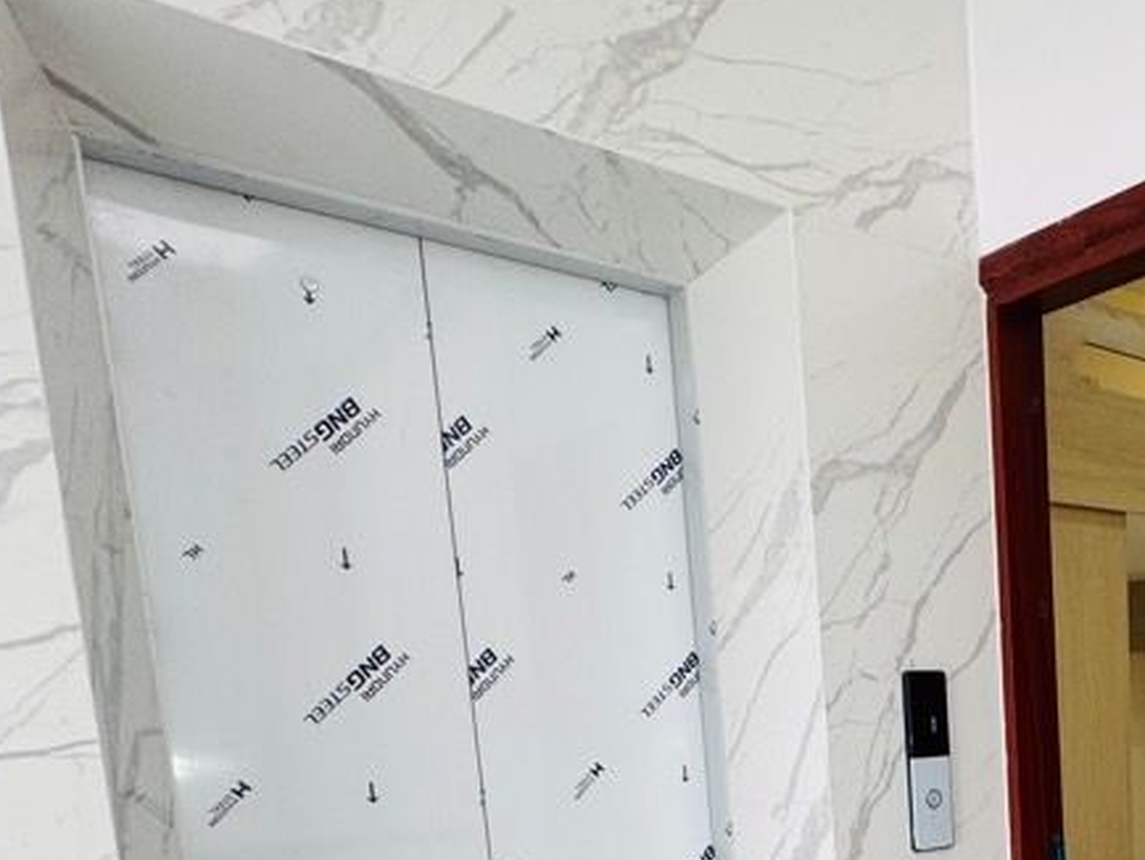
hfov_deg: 45.1
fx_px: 1092
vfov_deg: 38.8
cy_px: 828
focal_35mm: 33
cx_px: 1190
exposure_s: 1/100
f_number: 2.2
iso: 125
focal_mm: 2.22
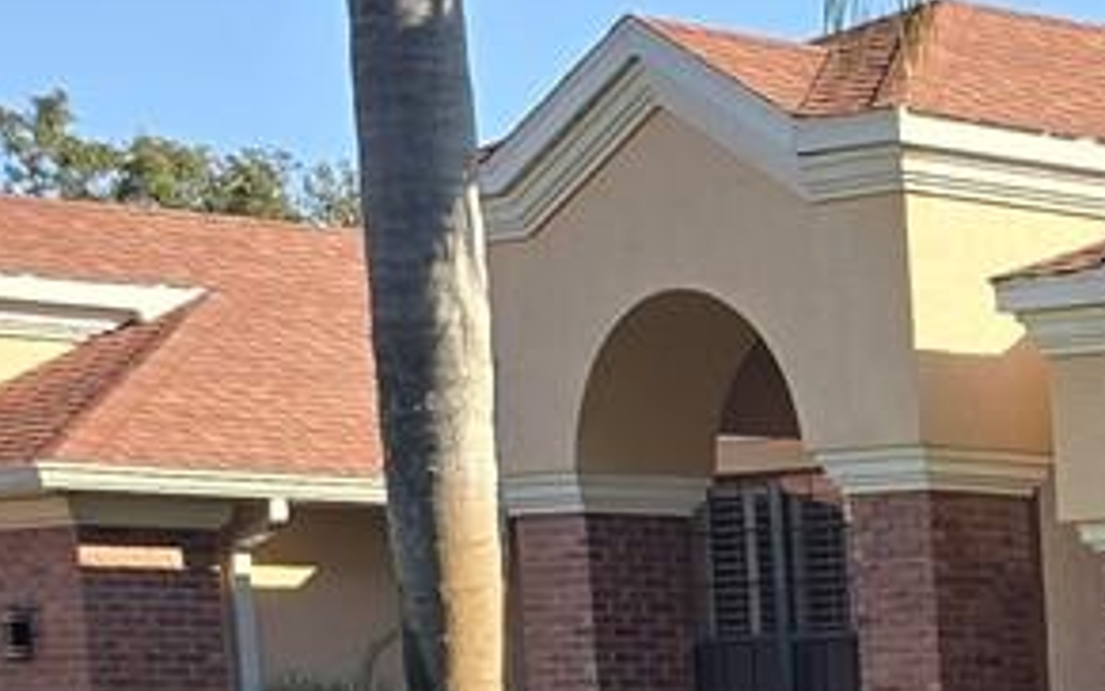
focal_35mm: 134
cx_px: 2164
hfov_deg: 13.5
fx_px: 4036
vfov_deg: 9.3
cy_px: 1321
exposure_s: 1/433
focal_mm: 6.3
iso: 12
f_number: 1.7
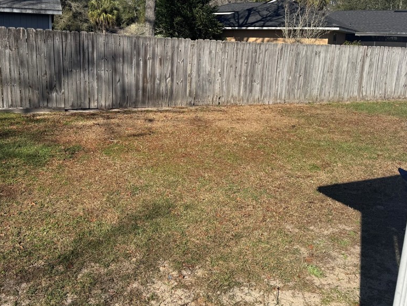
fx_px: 376
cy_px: 125
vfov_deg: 44.0
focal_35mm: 32
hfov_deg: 56.7
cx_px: 183
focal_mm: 6.76
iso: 80
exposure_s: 1/4310
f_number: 1.78
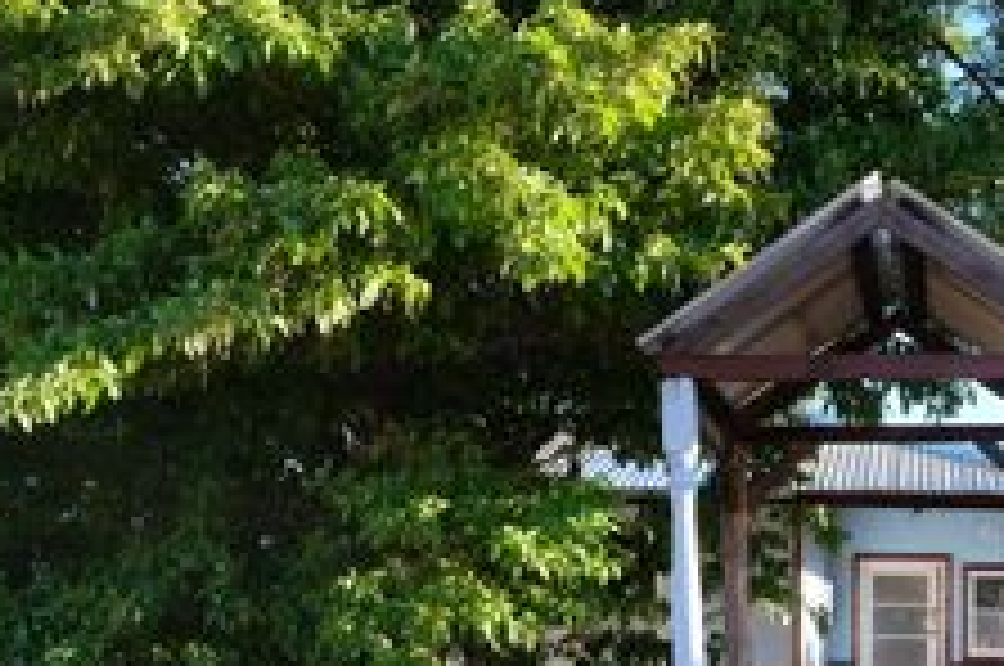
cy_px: 574
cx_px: 927
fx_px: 1587
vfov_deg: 23.2
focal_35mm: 57
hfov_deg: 33.1
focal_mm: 18
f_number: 5
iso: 400
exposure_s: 1/160
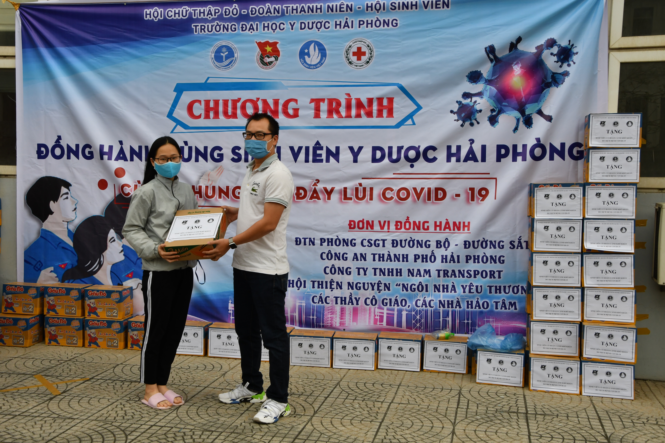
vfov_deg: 29.9
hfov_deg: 43.6
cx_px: 332
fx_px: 831
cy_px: 222
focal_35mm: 45
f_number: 11
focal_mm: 30
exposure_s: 1/200
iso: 320
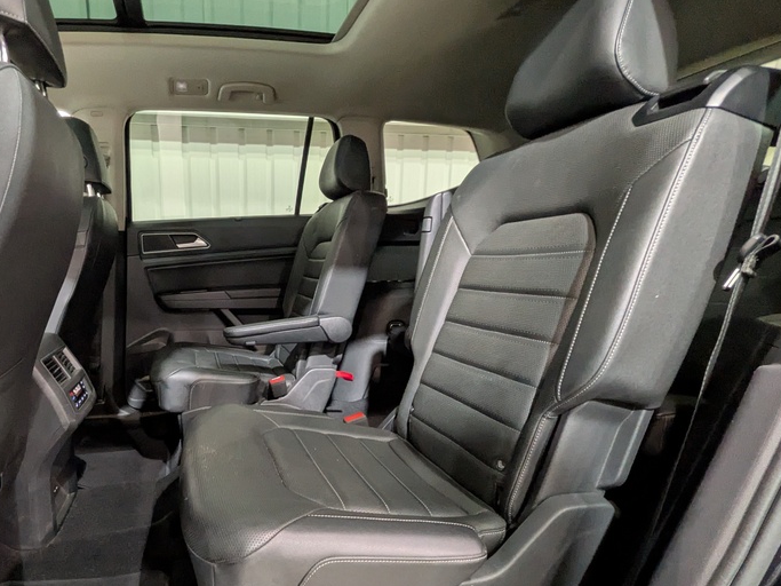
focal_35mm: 21
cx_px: 266
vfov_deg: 62.7
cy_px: 362
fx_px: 474
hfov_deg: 76.7
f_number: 2.2
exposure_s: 1/24
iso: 525
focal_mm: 1.83
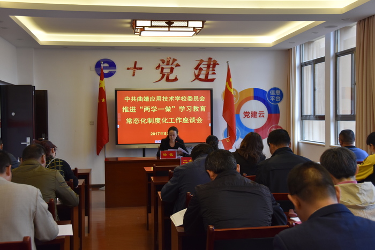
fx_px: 500
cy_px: 125
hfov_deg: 41.1
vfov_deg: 28.1
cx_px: 188
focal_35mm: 48
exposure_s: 1/100
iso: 800
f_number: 5
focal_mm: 32
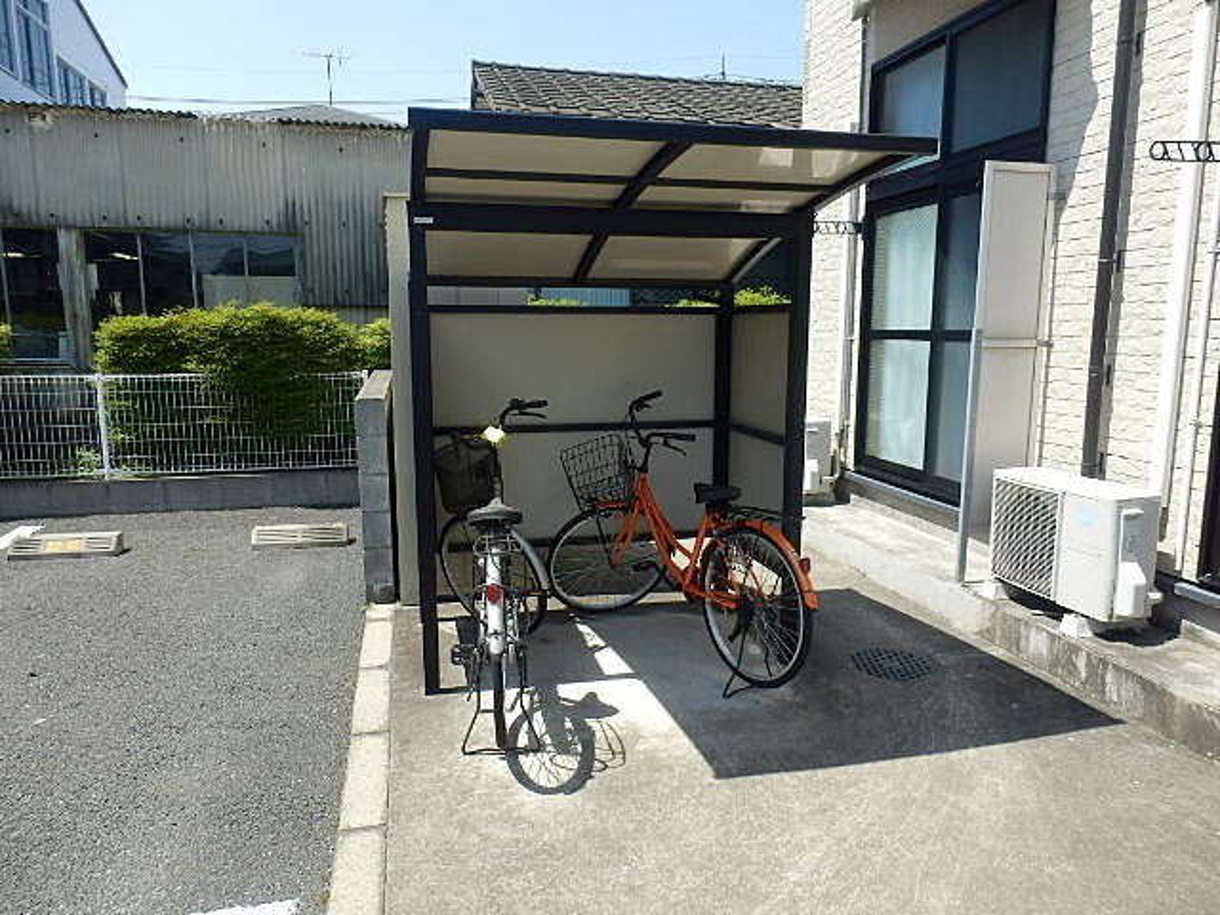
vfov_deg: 56.8
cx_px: 610
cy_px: 458
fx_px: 846
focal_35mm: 24
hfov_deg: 71.6
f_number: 3
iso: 80
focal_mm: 4.2
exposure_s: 1/640
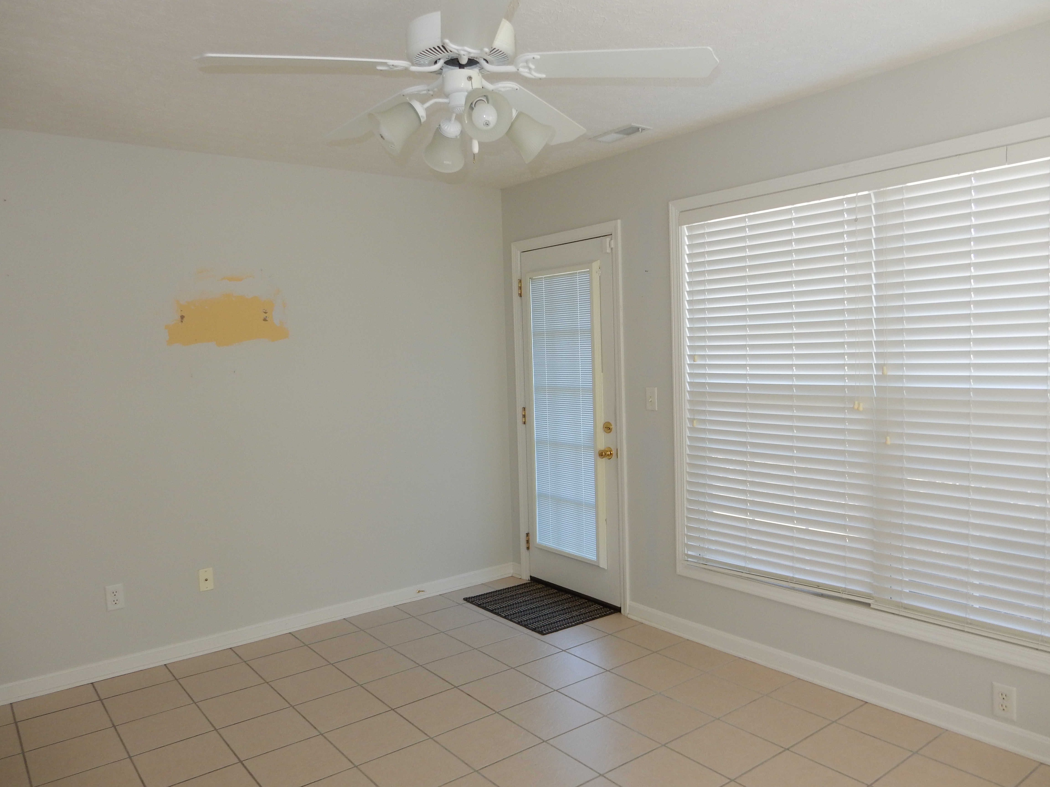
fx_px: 758
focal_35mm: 25
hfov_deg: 69.4
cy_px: 394
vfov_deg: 54.9
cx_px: 525
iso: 125
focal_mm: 4.5
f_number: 3.7
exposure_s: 1/50
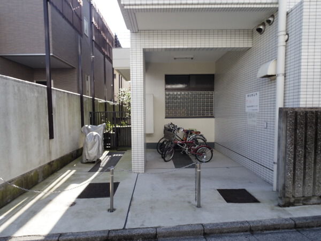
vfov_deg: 66.0
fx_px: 185
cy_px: 120
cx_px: 160
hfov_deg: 81.7
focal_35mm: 20
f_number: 4.5
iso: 200
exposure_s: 1/80
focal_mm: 4.3
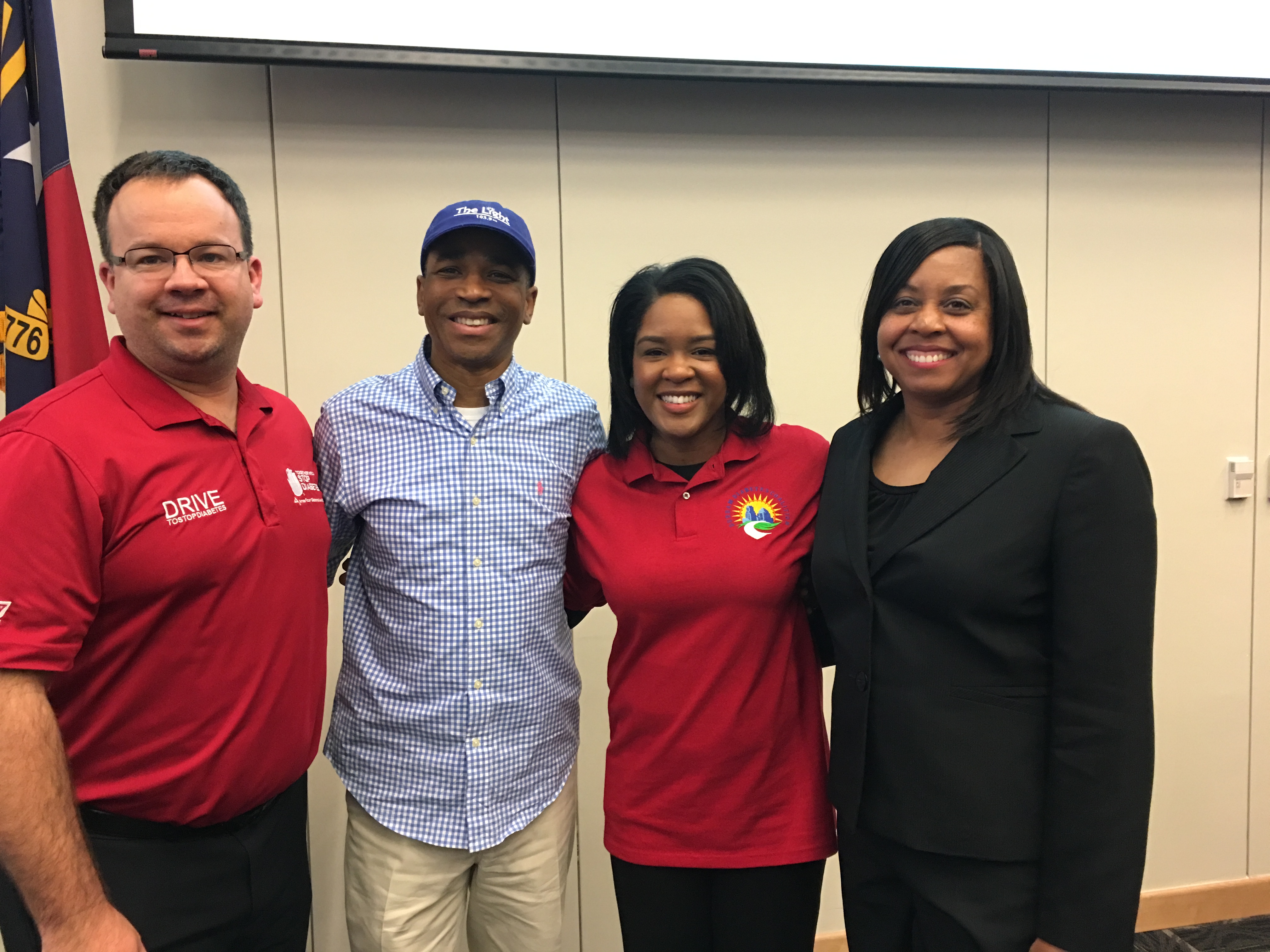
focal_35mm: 29
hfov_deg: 61.7
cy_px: 476
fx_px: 1064
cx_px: 635
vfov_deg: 48.2
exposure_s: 1/15
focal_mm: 4.15
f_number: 2.2
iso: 100
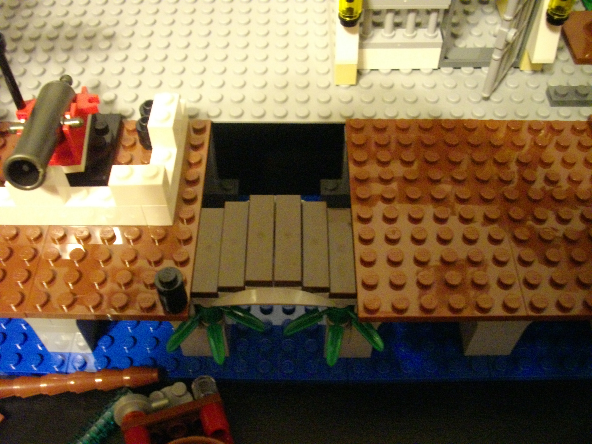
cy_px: 222
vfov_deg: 38.7
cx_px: 296
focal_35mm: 37
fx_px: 633
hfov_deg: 50.1
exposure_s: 1/8
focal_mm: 6.2
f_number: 2.8
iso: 800
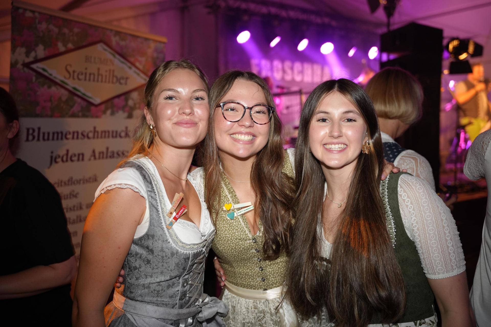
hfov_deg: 54.0
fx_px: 481
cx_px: 246
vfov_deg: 37.6
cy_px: 164
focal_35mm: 35
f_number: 2.8
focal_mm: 35.3
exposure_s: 1/60
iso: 1250
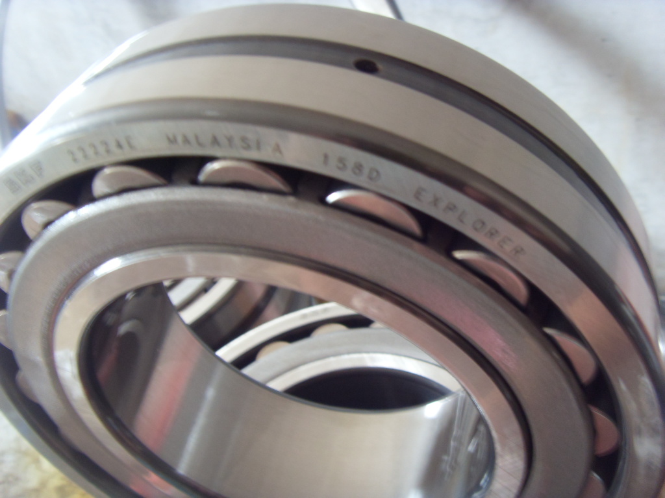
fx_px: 749
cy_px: 249
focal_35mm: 39
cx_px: 332
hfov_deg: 47.9
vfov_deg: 36.8
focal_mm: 6.6
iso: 200
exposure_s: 1/4
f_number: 3.5
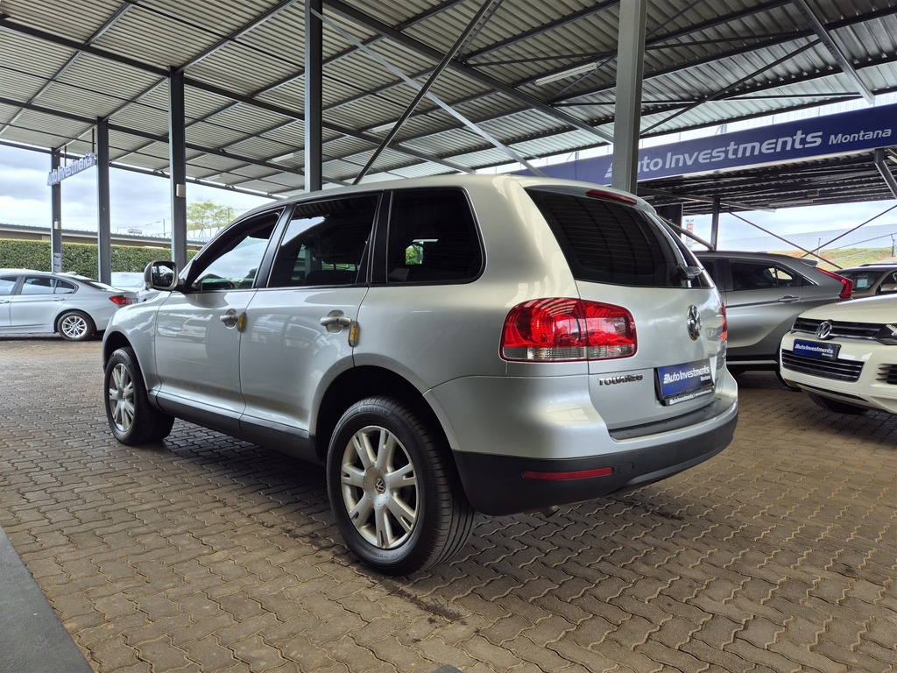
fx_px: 596
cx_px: 448
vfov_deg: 58.9
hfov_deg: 73.9
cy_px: 336
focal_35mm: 23
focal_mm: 5.4
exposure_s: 1/210
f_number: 1.8
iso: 25
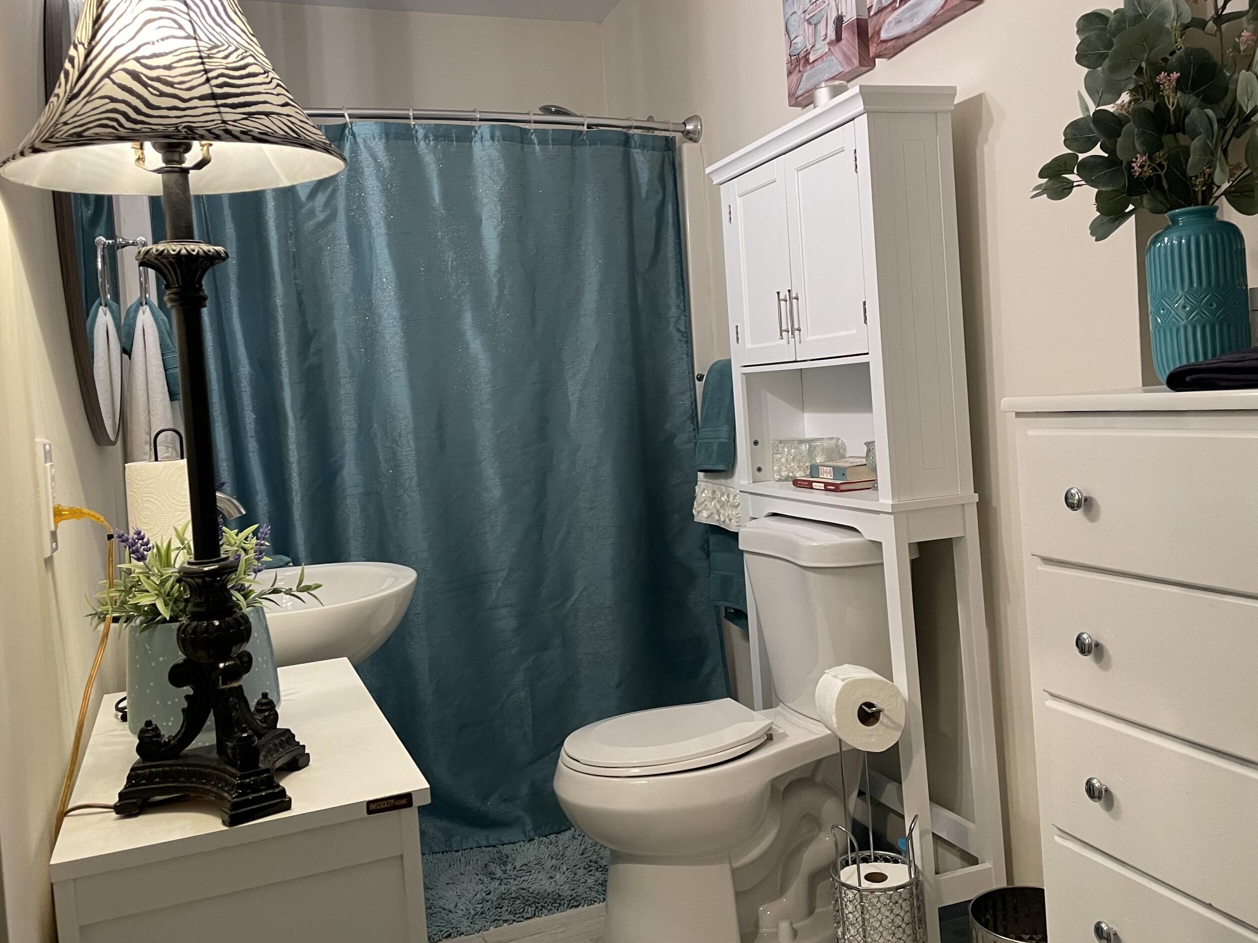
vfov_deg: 45.4
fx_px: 1127
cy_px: 454
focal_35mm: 31
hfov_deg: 58.4
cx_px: 626
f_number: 1.6
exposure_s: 1/60
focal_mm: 4.2
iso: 160
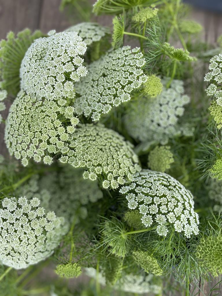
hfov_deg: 53.1
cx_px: 111
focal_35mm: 26
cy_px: 148
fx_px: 222
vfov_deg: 67.3
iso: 32
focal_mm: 4.25
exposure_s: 1/728
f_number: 1.8
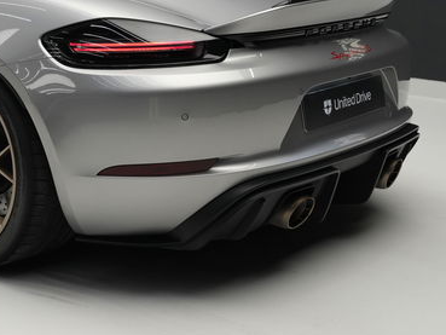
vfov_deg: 20.7
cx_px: 41
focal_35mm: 70
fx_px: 902
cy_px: 58
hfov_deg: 26.8
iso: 500
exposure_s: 1/40
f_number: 4
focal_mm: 35
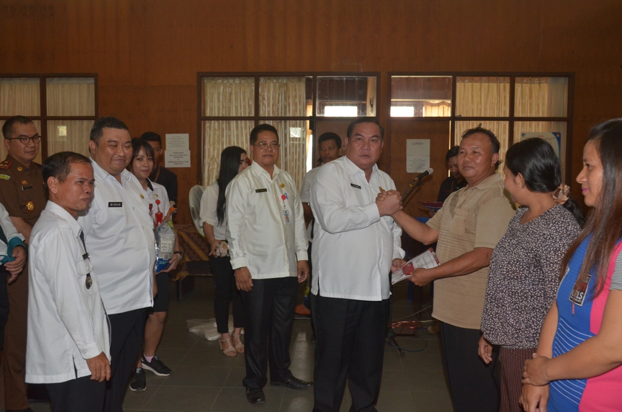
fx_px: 621
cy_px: 206
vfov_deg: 36.7
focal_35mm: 36
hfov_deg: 53.2
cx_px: 311
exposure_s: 1/60
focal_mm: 24
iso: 1000
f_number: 7.1
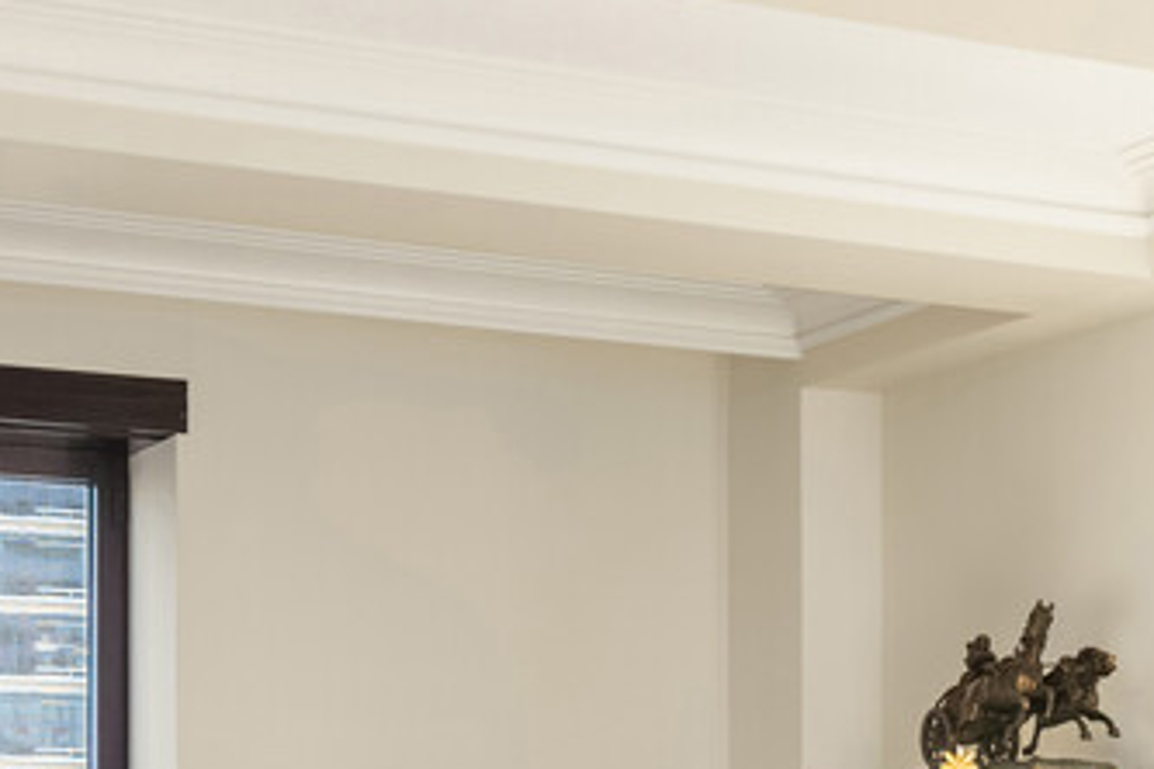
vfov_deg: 12.4
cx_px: 1365
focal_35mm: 108
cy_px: 918
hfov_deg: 18.0
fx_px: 3462
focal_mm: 24
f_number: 7.1
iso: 500
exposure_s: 1/15
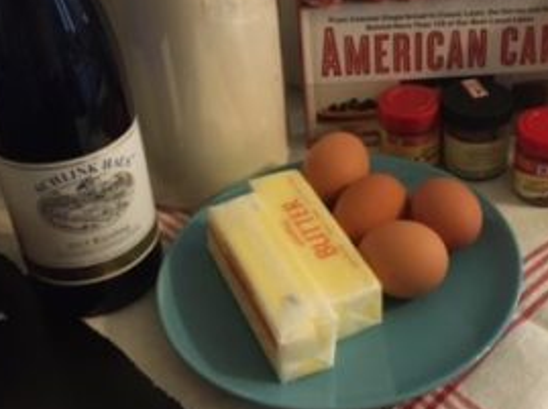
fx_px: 854
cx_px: 416
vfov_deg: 26.5
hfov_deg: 34.8
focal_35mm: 54
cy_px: 89
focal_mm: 4.15
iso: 200
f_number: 2.2
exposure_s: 1/17
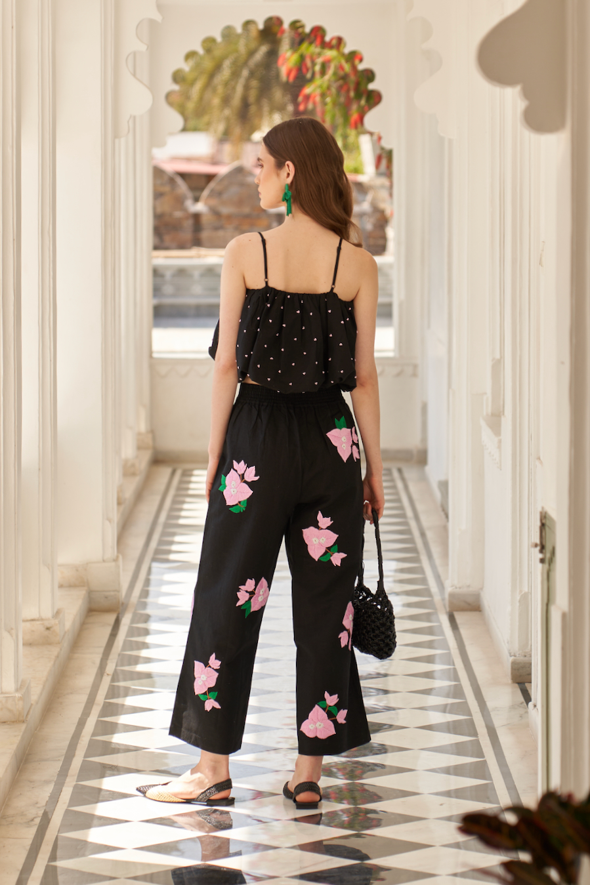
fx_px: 2582
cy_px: 442
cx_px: 295
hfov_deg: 13.0
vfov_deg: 19.5
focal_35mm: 105
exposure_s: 1/640
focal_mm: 70
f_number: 2.8
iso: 50
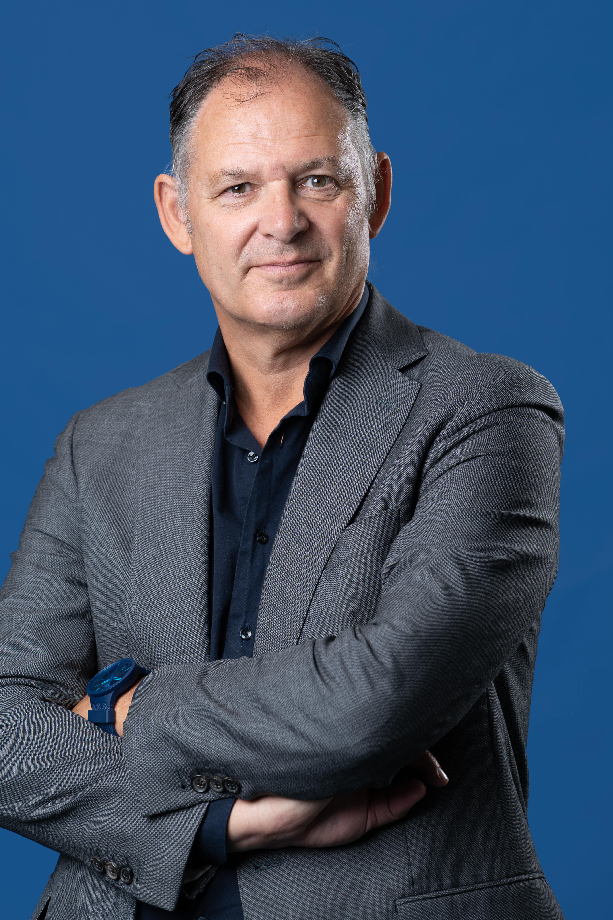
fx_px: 3729
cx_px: 269
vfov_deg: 14.1
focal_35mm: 146
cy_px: 482
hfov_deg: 9.4
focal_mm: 126
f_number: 5.6
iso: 100
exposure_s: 1/200
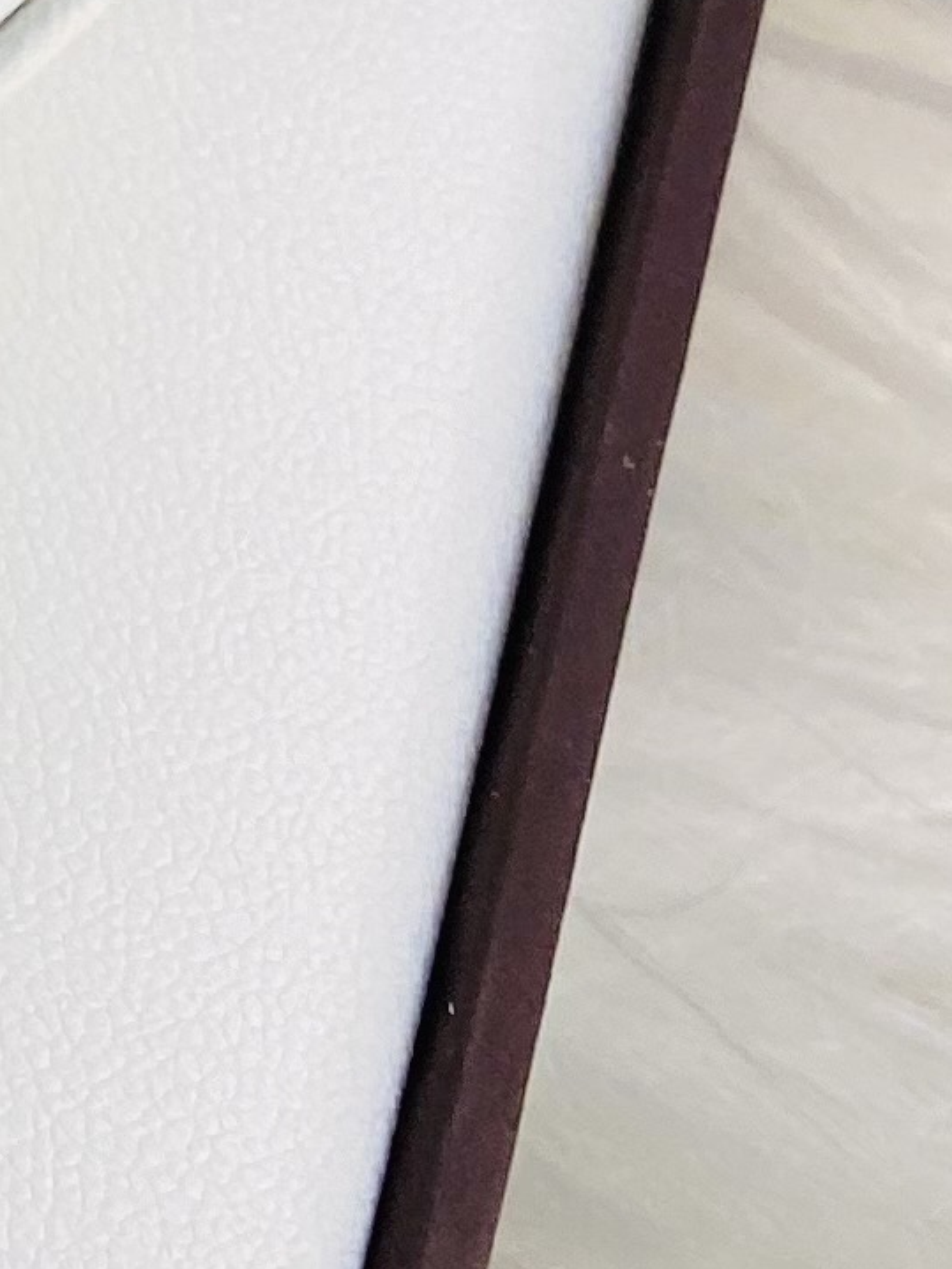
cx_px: -1487
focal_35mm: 146
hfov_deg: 9.0
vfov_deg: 11.1
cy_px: -1863
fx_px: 5350
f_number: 1.8
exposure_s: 1/100
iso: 80
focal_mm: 4.25
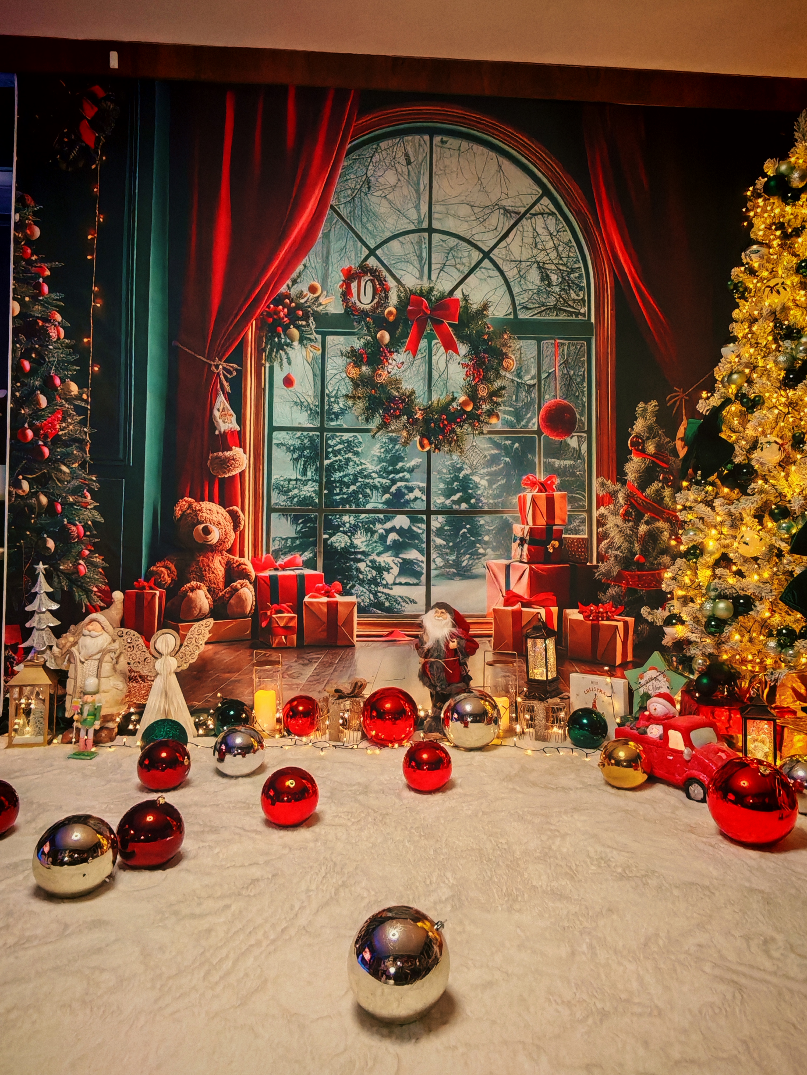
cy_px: 538
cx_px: 404
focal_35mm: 23
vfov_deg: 73.9
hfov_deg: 58.9
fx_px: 715
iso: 640
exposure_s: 1/55
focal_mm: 1.96
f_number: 2.2
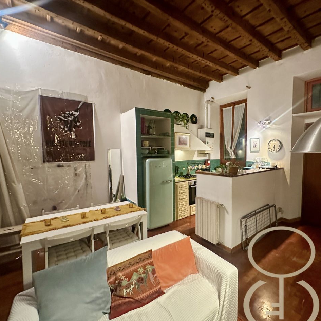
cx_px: 192
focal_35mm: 17
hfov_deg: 83.0
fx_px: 178
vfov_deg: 84.0
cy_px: 162
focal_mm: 2.22
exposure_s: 1/50
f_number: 2.2
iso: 800
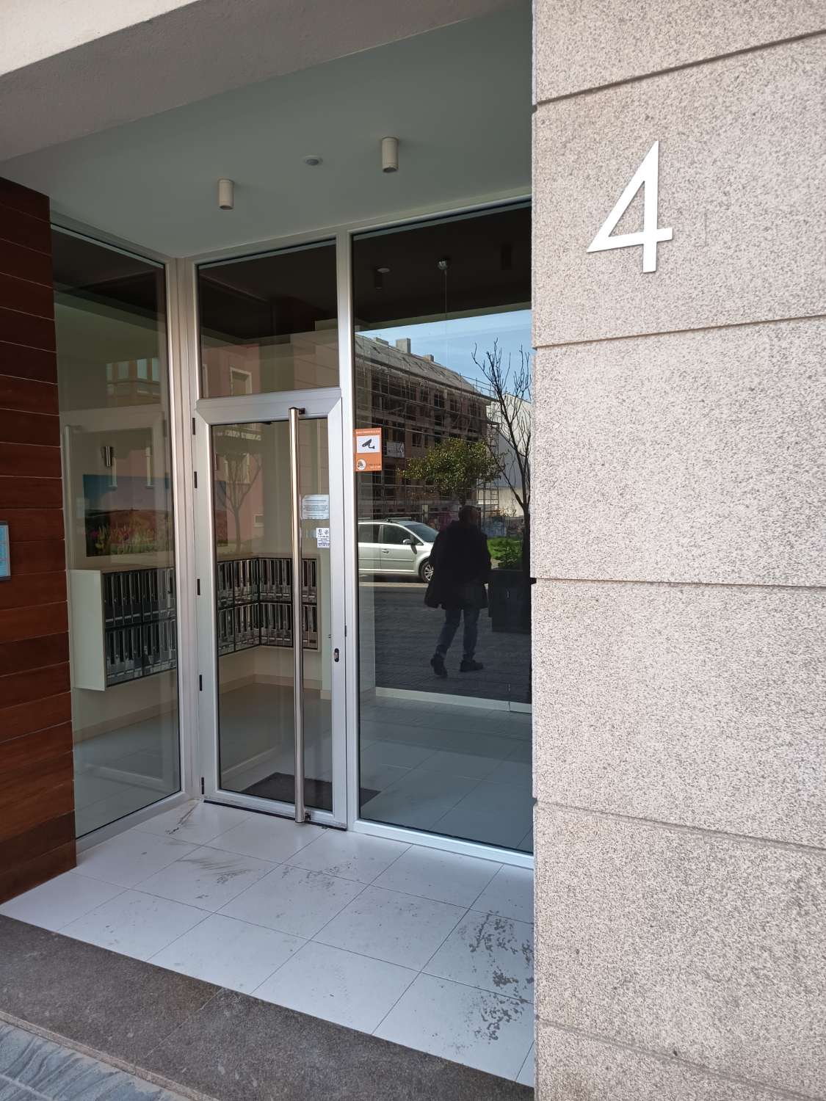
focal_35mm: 24
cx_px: 413
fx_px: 764
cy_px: 550
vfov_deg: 71.6
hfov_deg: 56.8
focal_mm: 5.24
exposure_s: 1/100
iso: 97
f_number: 1.7
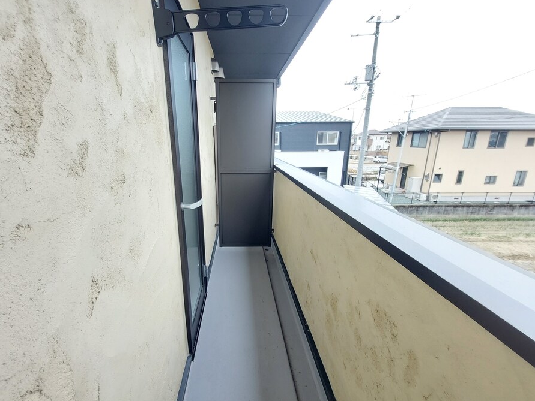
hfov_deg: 101.9
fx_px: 216
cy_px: 201
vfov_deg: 85.7
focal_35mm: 14
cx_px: 249
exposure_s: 1/120
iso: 64
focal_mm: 1.74
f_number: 2.2
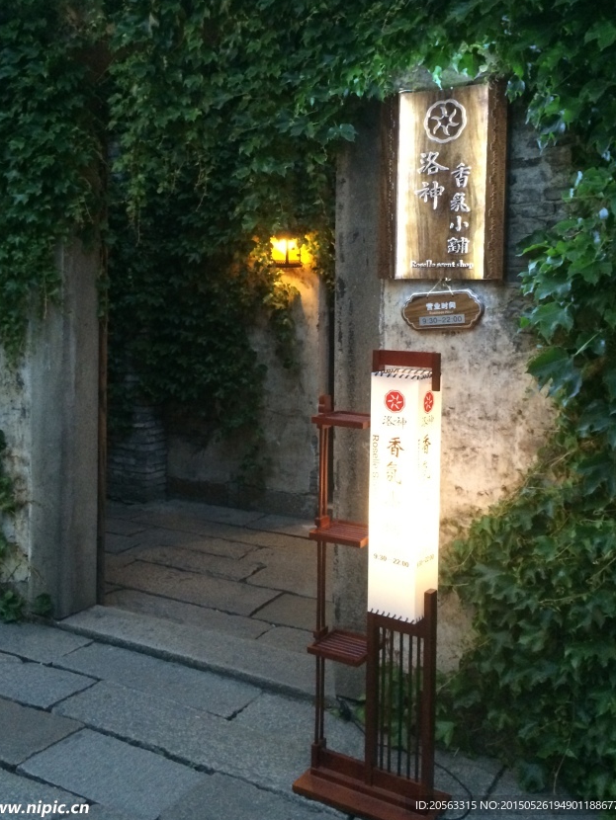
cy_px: 319
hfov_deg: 38.6
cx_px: 260
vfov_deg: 49.7
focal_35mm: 37
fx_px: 877
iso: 320
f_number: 2.2
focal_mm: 4.12
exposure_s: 1/30
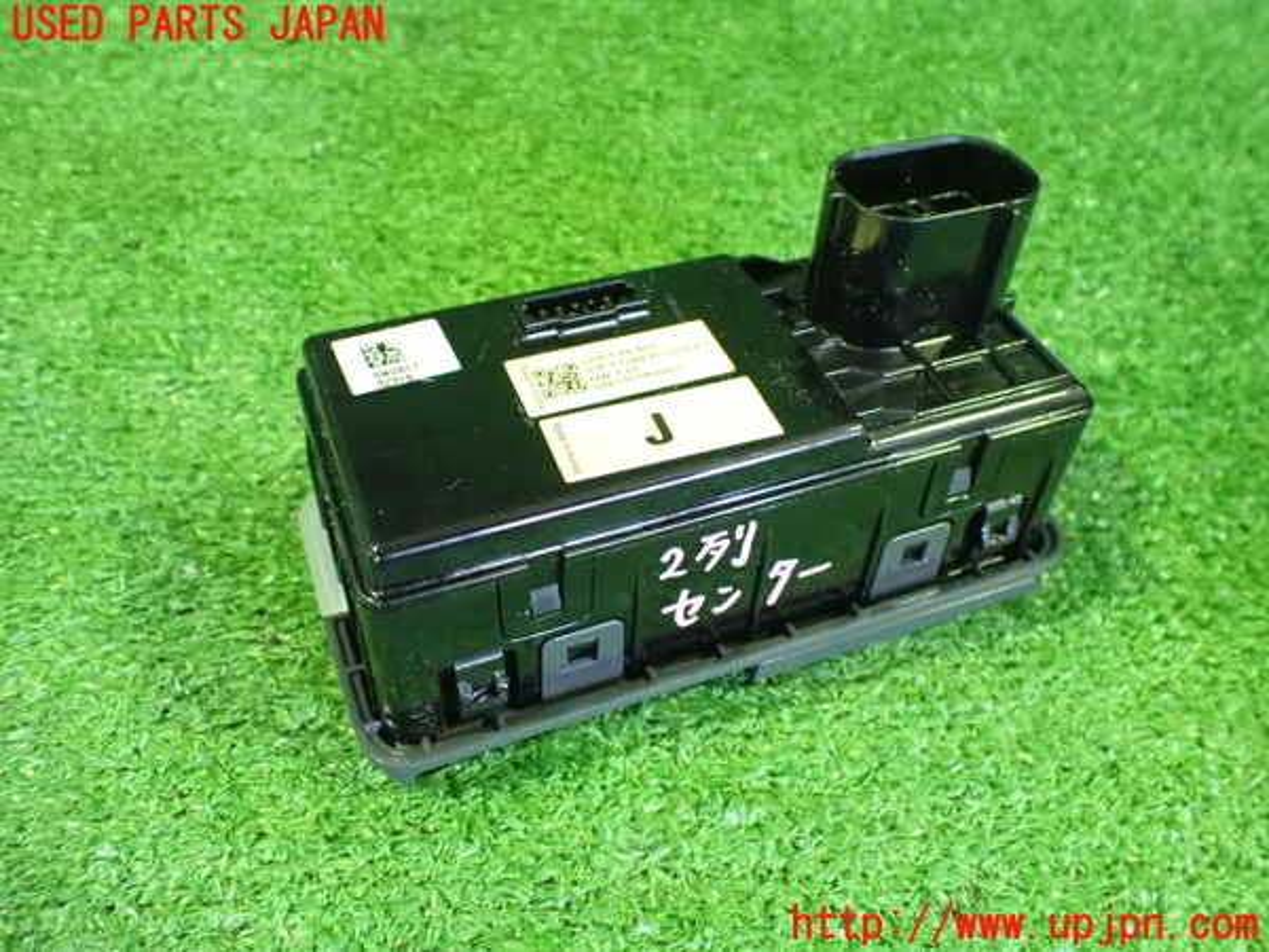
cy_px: 476
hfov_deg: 60.0
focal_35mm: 30
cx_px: 634
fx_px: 1100
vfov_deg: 46.8
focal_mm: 5.4
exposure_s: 1/30
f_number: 2.3
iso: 1600
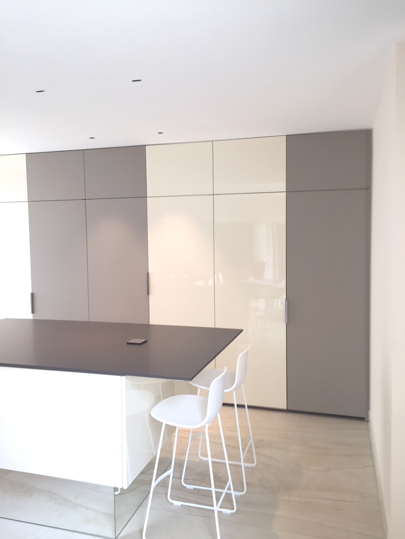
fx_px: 452
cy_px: 270
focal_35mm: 29
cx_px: 202
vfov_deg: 61.7
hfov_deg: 48.2
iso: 50
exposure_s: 1/100
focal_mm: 4.15
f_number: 2.2
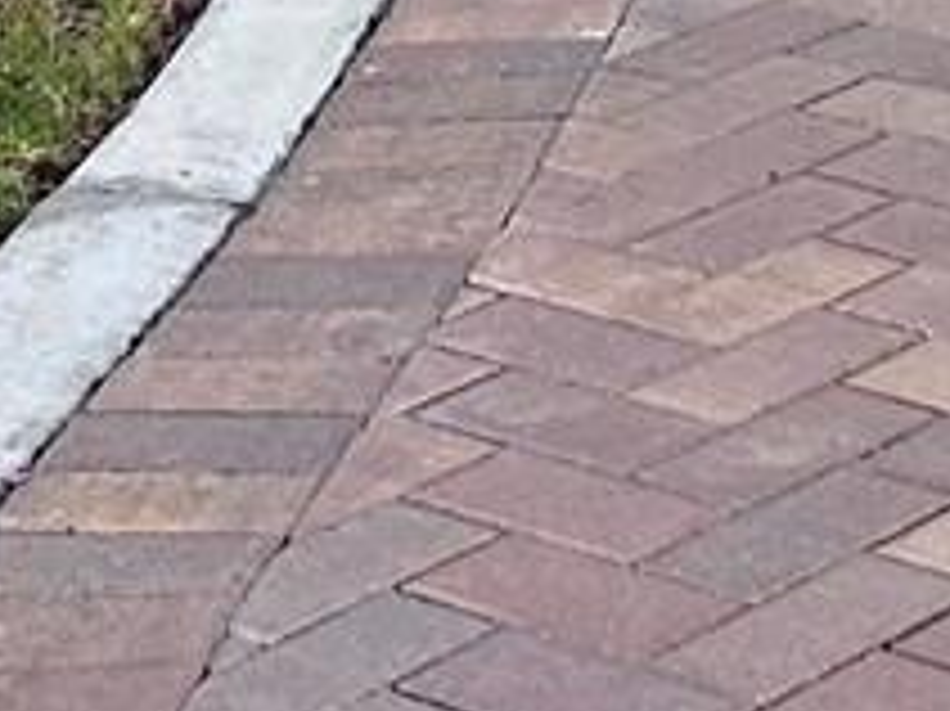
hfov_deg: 9.8
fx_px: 5403
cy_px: -1449
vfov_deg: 6.8
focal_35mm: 197
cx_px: 1400
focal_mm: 5.7
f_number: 1.5
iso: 50
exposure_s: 1/404
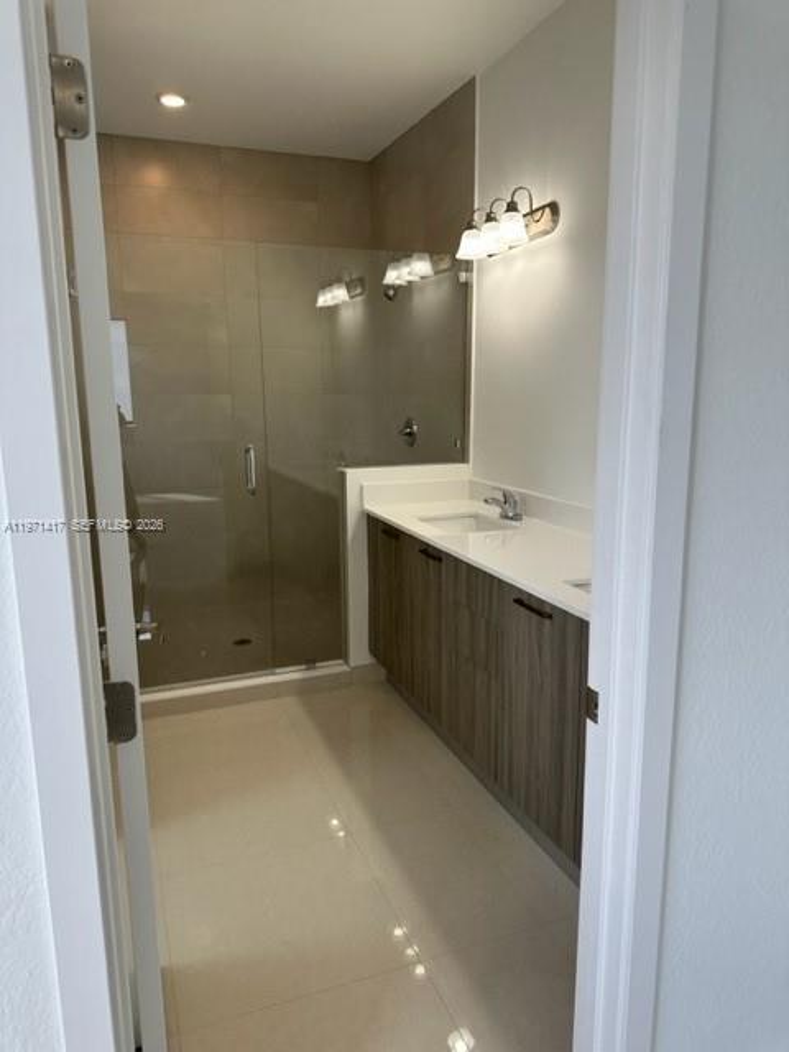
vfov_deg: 71.6
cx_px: 394
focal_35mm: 24
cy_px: 526
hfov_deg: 56.8
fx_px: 729
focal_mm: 6.86
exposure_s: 1/232
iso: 80
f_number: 1.78
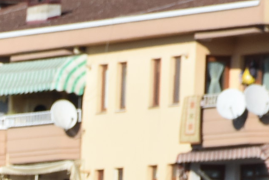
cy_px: 590
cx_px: -364
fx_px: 7079
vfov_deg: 1.4
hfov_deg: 2.2
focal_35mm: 947
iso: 200
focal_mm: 90
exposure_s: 1/500
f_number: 8
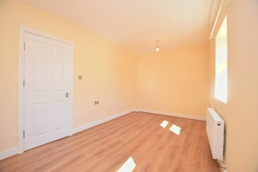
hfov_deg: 100.4
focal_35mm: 15
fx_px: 108
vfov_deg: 77.4
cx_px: 129
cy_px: 86
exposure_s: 1/60
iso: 100
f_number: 4
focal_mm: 10
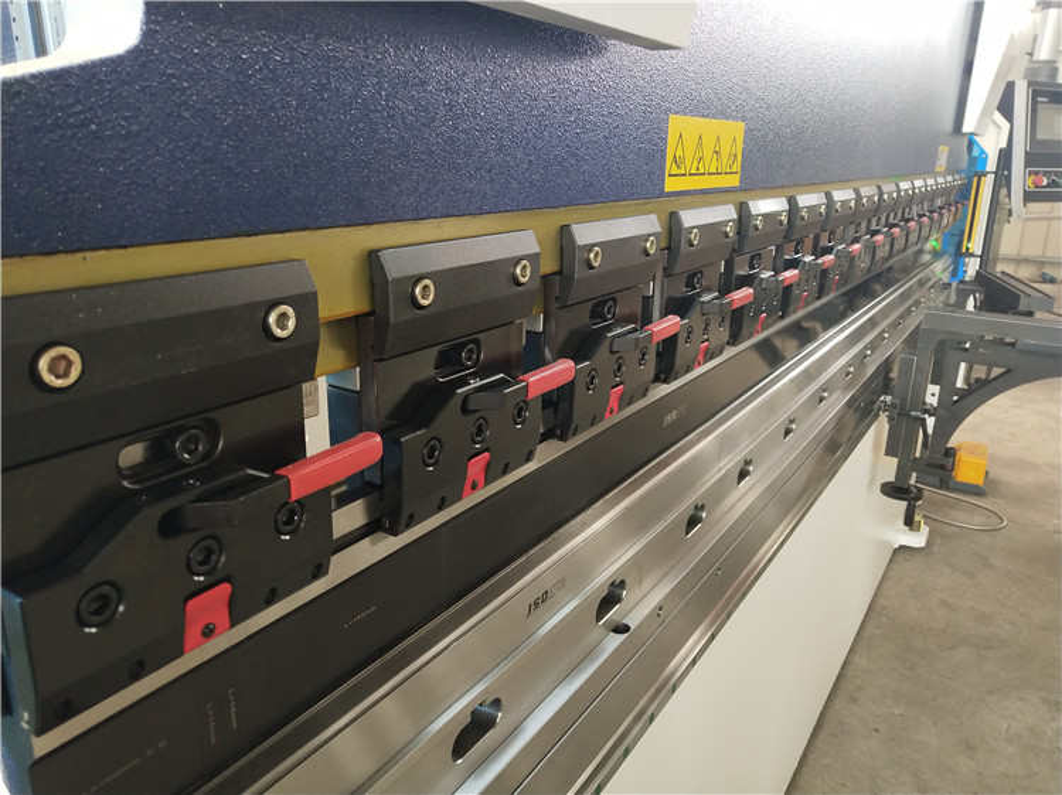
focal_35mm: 30
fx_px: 920
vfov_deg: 46.8
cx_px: 531
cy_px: 398
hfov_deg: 60.0
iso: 263
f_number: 1.8
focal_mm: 3.95
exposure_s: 1/50
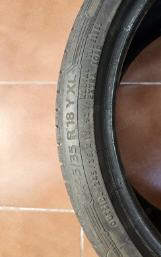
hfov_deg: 49.2
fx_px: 175
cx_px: 92
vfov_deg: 72.5
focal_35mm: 25
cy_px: 128
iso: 250
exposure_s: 1/101
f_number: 1.7
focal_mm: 6.3
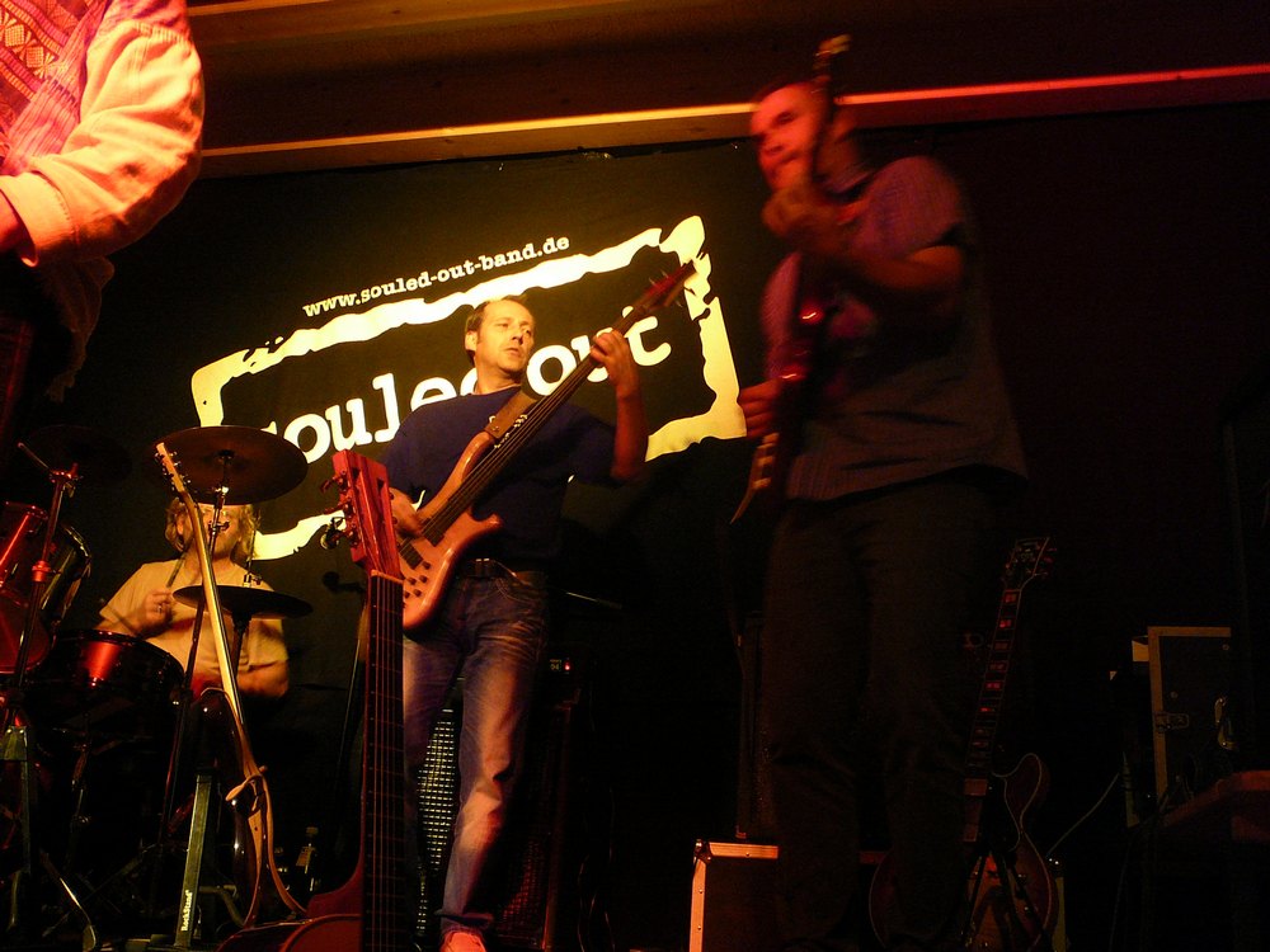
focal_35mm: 35
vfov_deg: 40.7
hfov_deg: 52.6
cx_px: 635
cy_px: 476
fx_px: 1284
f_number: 2.8
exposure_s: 1/8
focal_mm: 5.2
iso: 200
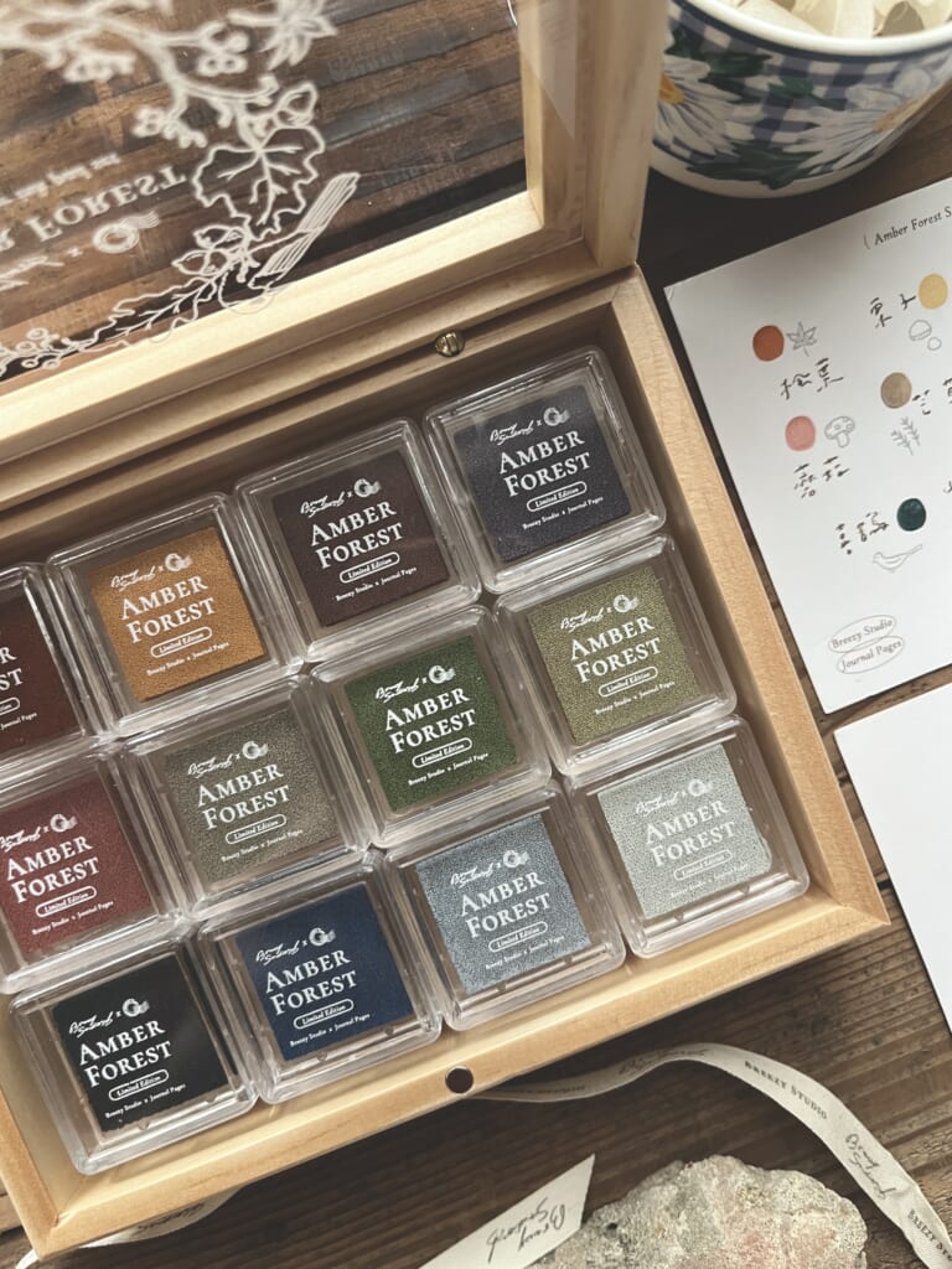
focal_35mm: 26
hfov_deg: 53.1
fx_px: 953
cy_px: 634
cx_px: 476
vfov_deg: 67.3
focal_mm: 5.1
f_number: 1.6
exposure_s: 1/60
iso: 500
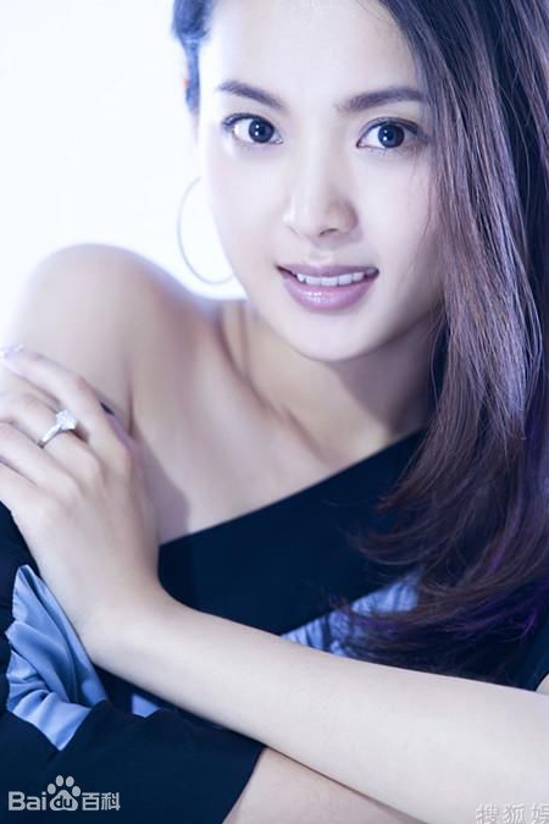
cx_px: 283
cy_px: 399
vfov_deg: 13.7
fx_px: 3431
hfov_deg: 9.1
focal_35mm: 150
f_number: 3.2
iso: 400
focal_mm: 135
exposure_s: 1/100
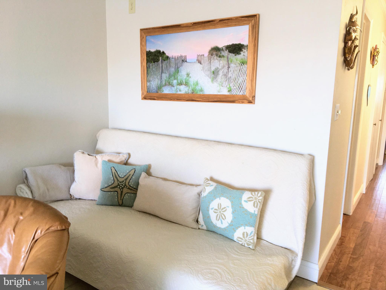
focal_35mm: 29
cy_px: 145
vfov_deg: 48.2
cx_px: 193
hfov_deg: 61.7
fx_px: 323
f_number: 2.2
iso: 25
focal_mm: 4.15
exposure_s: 1/30
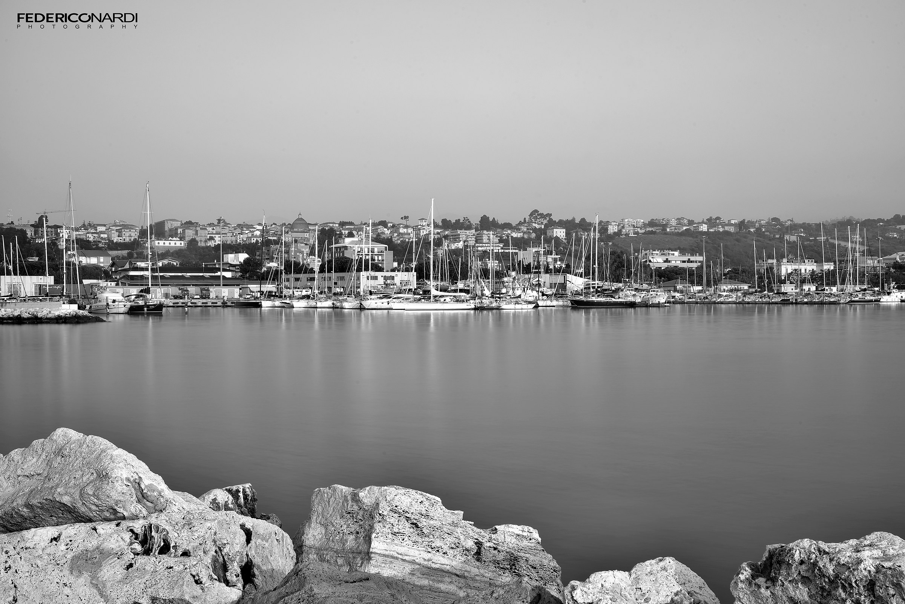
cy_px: 302
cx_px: 452
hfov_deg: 36.2
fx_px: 1383
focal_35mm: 55
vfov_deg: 24.6
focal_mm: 55
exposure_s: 5
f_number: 20
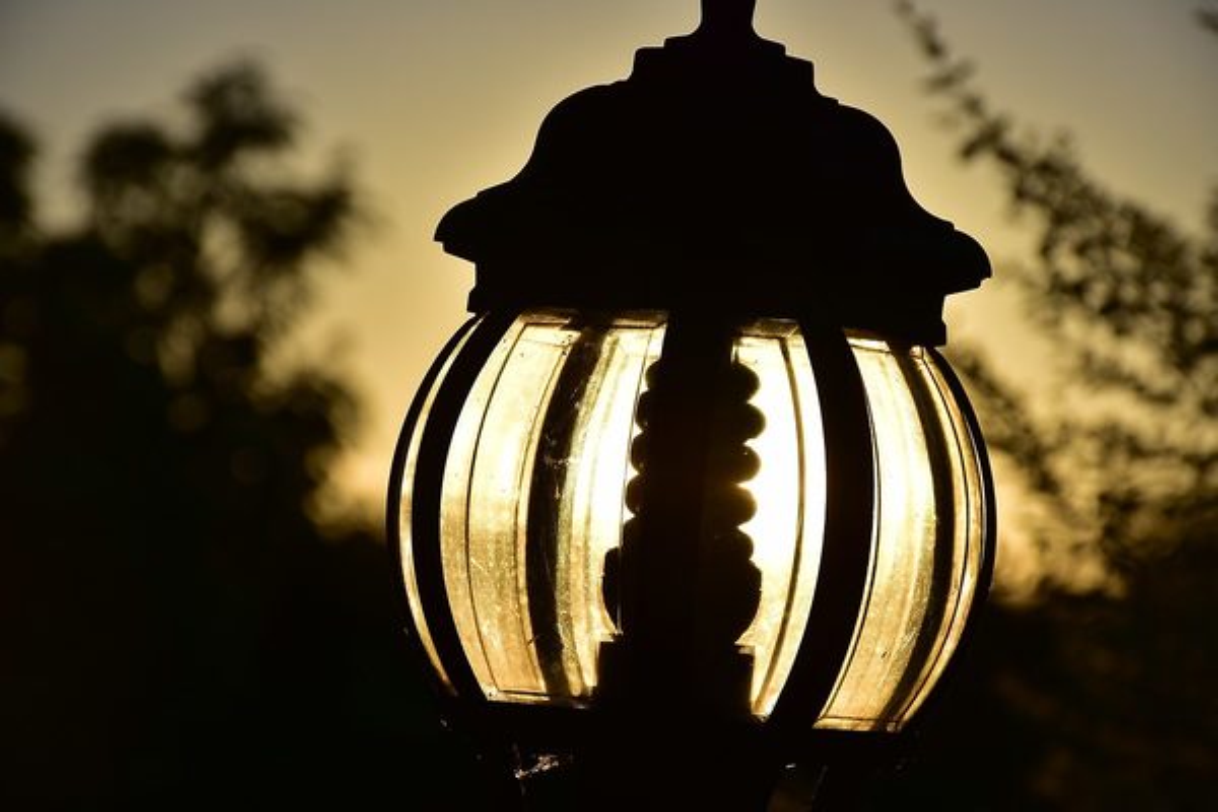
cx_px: 609
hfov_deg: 13.0
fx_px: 5328
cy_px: 406
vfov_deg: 8.7
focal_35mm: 158
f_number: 8
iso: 100
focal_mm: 105
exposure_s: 1/1250
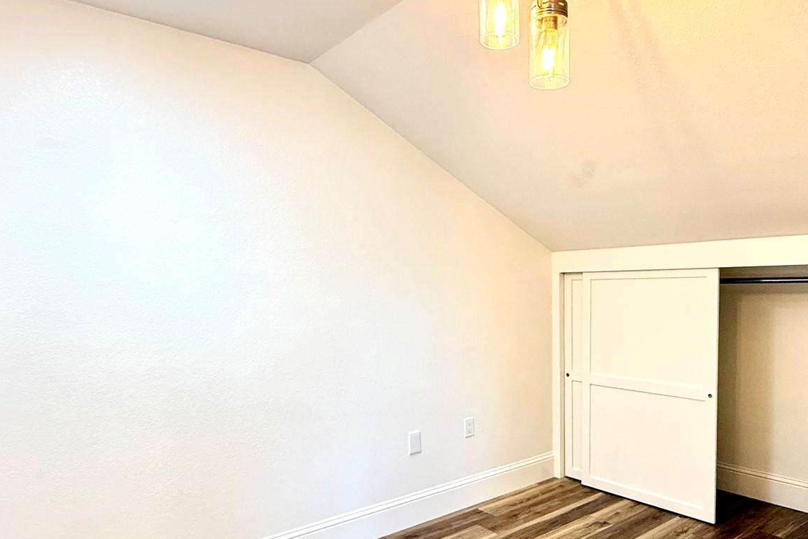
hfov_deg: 68.6
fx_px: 584
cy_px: 332
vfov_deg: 49.2
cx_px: 488
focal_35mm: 26
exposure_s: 1/120
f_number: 2.2
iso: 160
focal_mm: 2.22
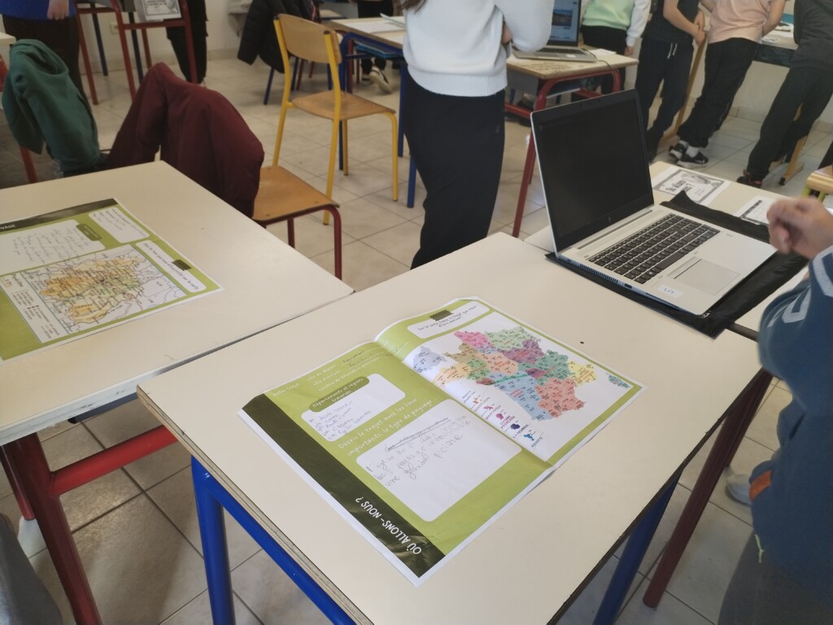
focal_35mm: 29
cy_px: 312
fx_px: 698
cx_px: 416
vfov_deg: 48.2
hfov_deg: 61.7
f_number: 1.8
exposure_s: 1/100
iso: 166
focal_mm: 4.75
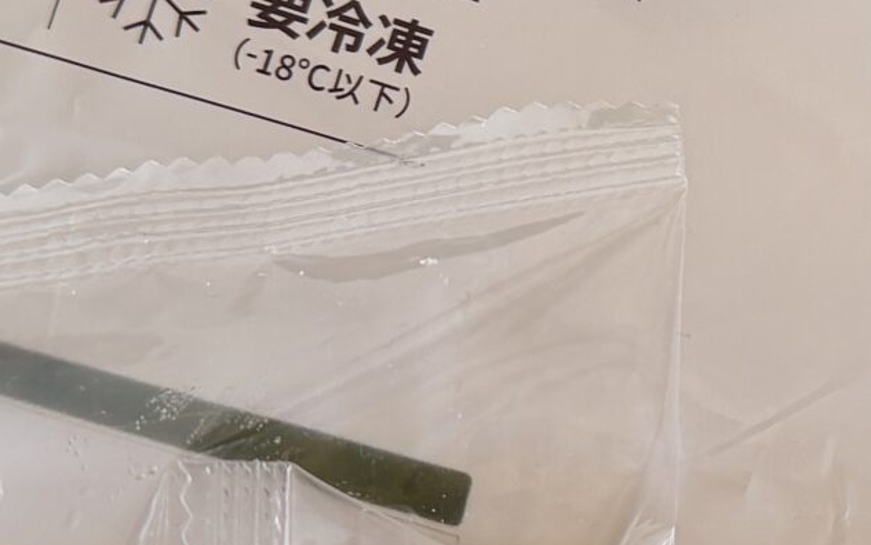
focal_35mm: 103
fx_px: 2445
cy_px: 222
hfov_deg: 19.4
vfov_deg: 12.7
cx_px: 929
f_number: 1.78
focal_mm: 6.76
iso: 160
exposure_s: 1/100
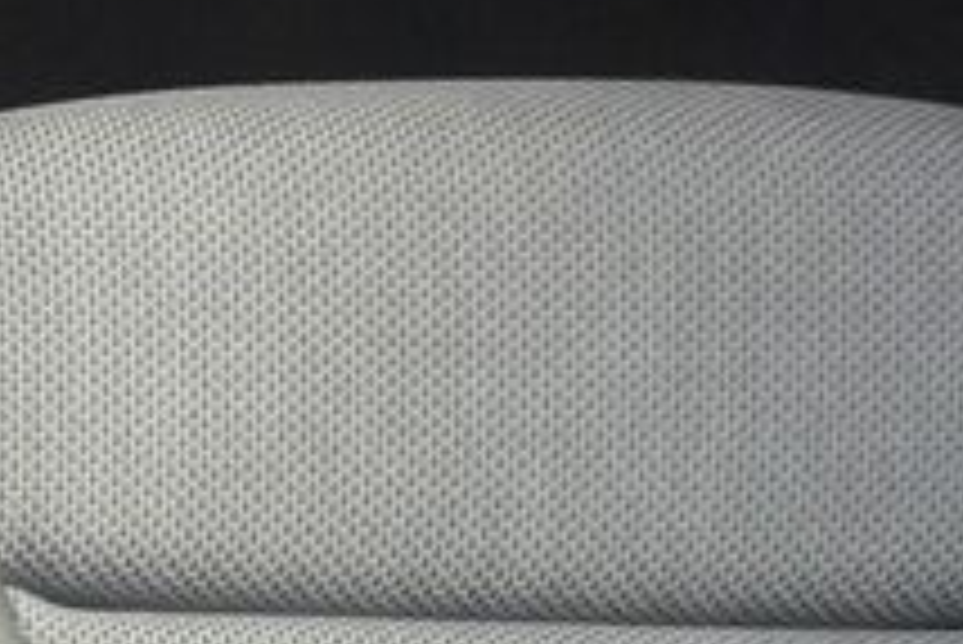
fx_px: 3453
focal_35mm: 129
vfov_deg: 9.7
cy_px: 1394
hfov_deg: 13.9
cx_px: -832
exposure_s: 1/250
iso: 400
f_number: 3.5
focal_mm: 10
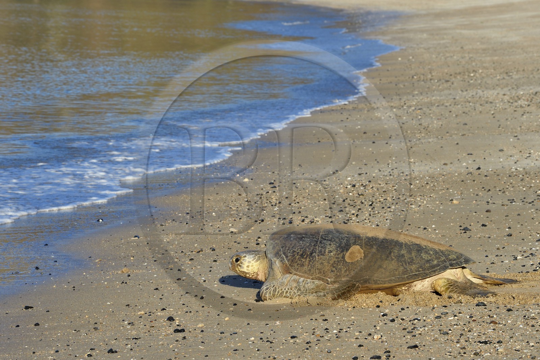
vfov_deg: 8.1
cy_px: 180
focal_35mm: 170
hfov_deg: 12.1
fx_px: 2549
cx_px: 270
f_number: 13
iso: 400
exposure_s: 1/320
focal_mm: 170
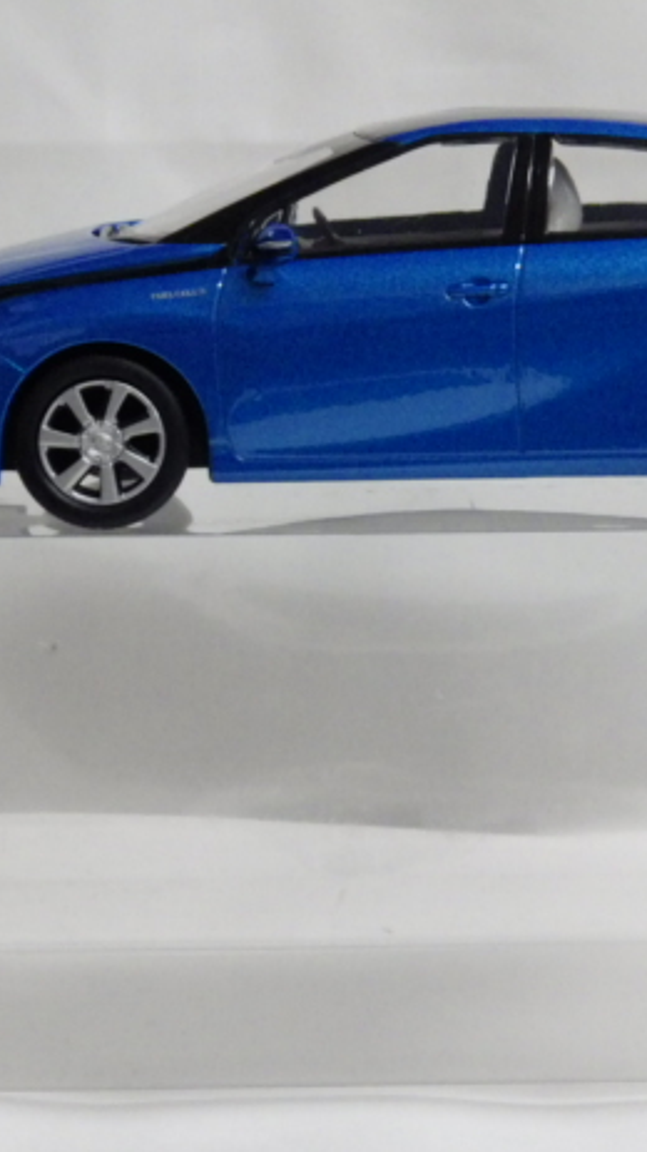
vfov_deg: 16.4
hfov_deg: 9.2
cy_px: 577
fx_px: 4001
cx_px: 438
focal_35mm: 131
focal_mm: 15.6
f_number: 4.4
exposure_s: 1/60
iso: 800
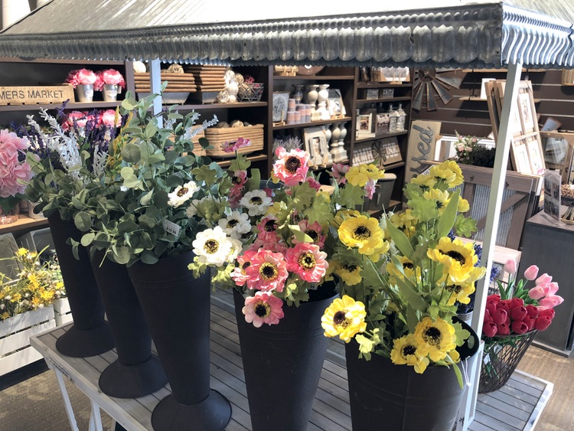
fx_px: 464
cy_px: 216
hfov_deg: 63.4
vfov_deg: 49.8
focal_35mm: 28
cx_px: 287
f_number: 1.8
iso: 40
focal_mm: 3.99
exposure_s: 1/24
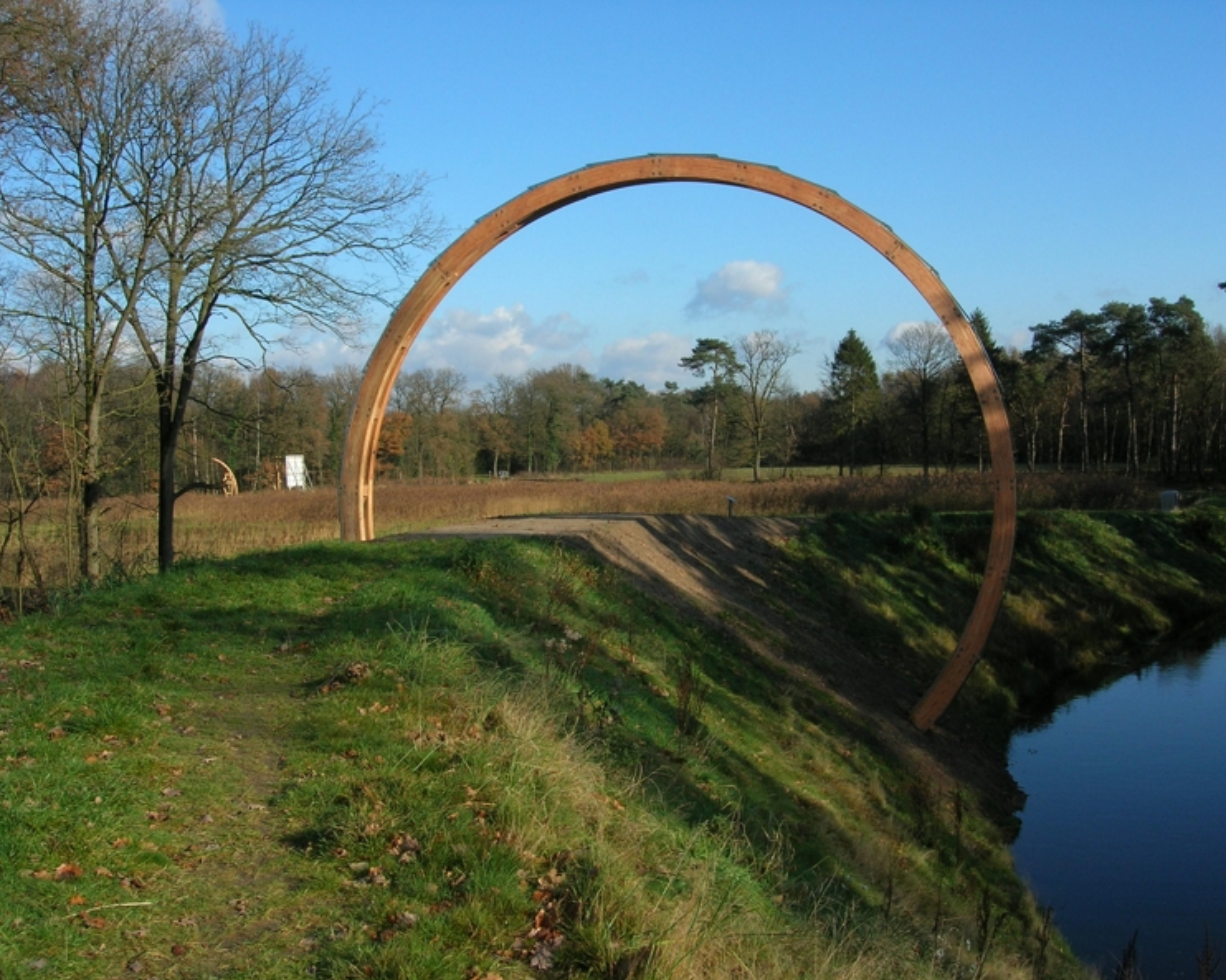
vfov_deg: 37.3
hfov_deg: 45.8
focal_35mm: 40
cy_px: 492
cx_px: 625
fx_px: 1451
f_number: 4.8
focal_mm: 7.8
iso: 64
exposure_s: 1/482
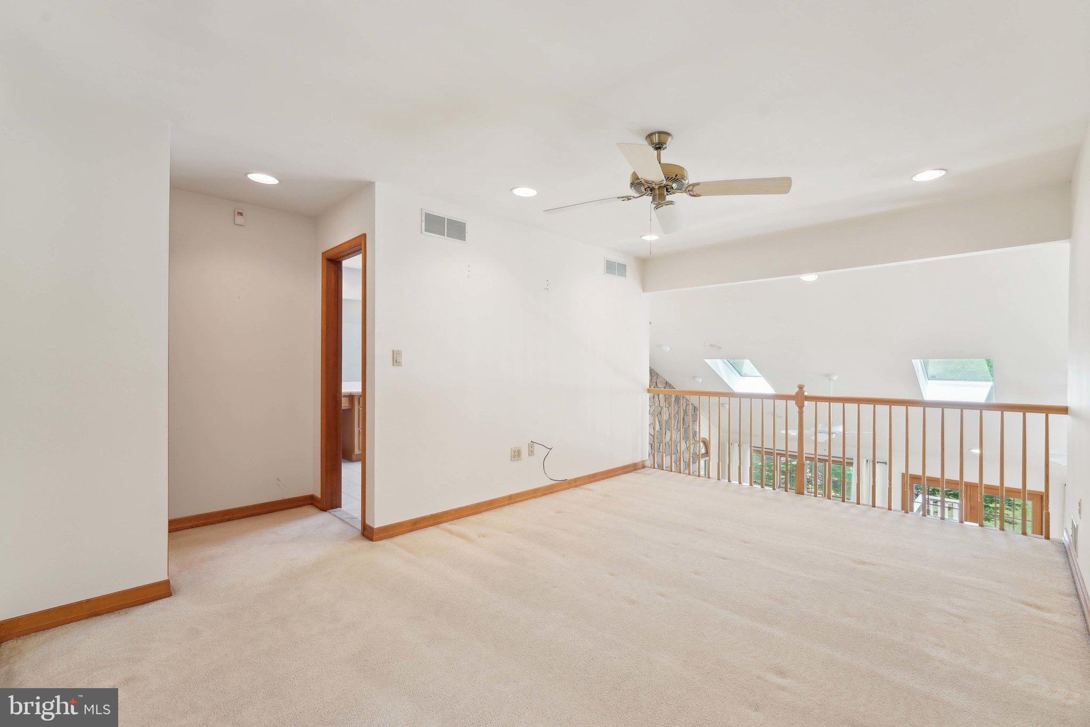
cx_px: 545
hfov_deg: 104.3
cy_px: 364
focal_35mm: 14
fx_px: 424
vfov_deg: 81.2
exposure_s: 1/30
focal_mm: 14
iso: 500
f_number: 8
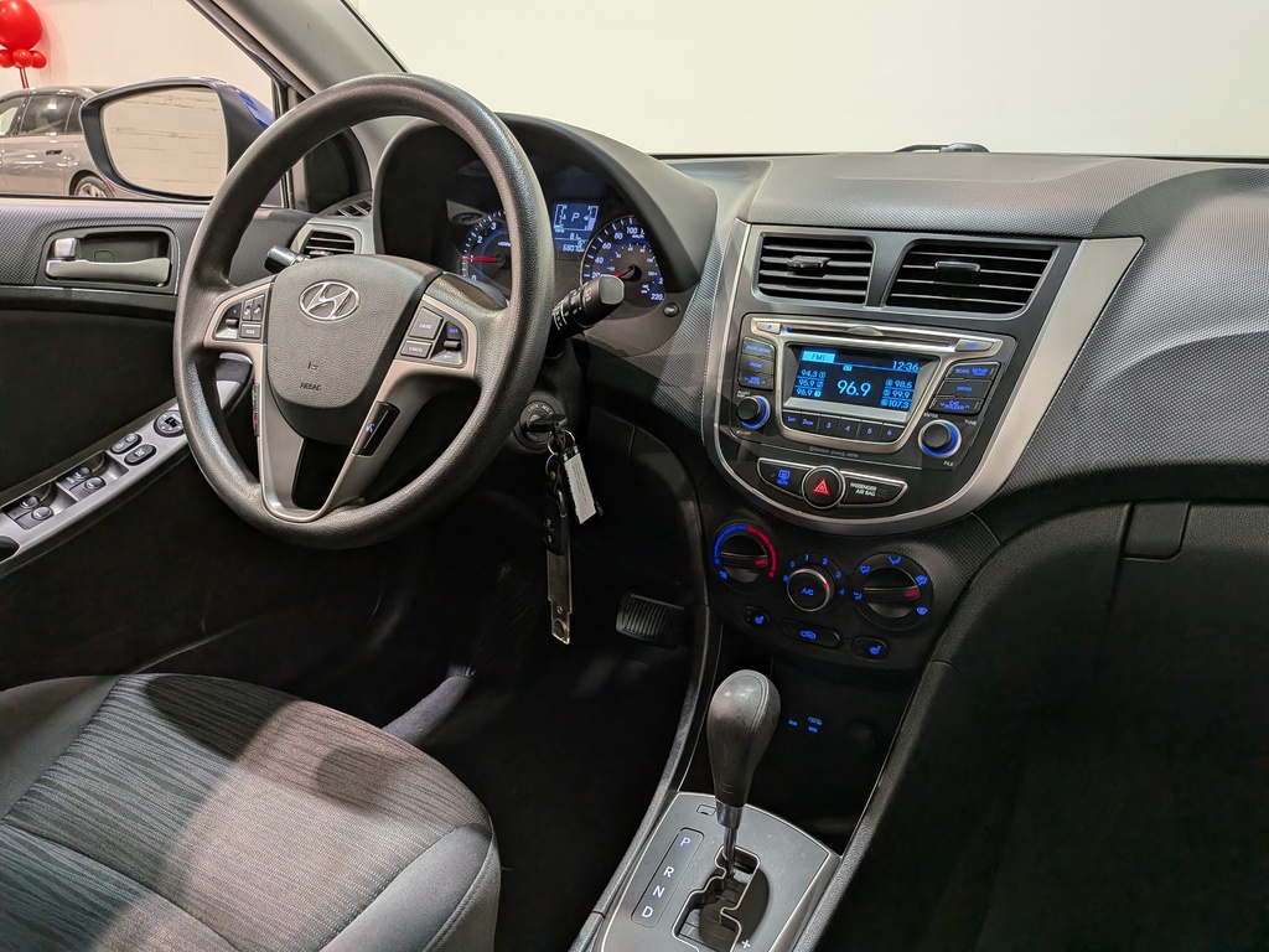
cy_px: 476
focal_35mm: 24
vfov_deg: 56.8
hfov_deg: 71.6
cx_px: 634
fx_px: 880
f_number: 1.7
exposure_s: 1/33.3
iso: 62
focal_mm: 4.53
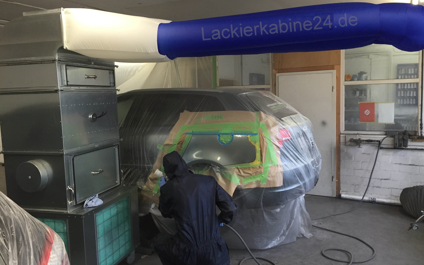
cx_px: 213
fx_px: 358
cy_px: 132
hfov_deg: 61.2
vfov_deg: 40.6
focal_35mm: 31
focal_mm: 4.15
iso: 80
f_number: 2.2
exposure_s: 1/33
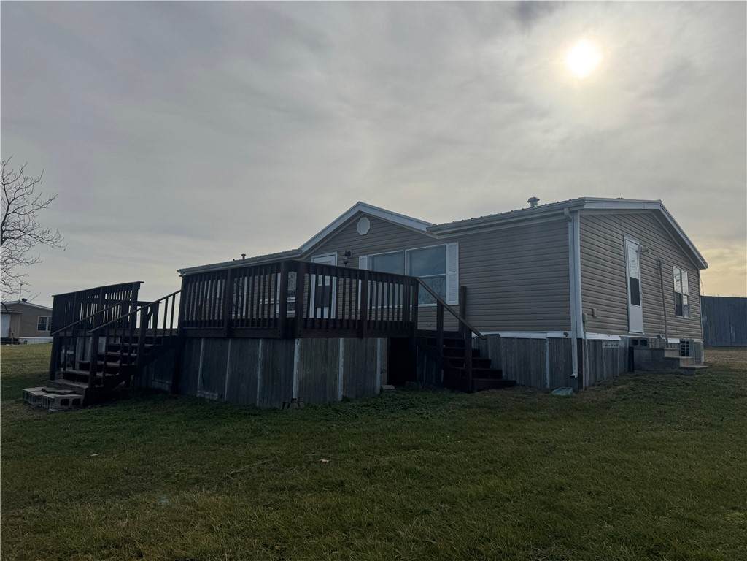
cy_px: 280
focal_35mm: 24
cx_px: 374
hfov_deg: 71.6
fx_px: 518
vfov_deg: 56.8
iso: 80
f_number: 1.78
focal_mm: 6.76
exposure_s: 1/12346
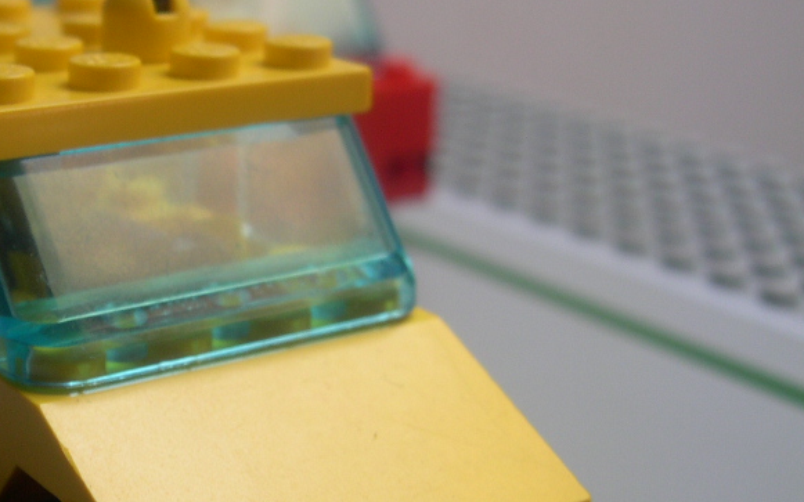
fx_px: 1556
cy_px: 307
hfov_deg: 28.1
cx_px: 120
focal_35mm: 71
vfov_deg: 18.3
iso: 100
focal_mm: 8
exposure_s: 1/60.2
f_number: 2.8
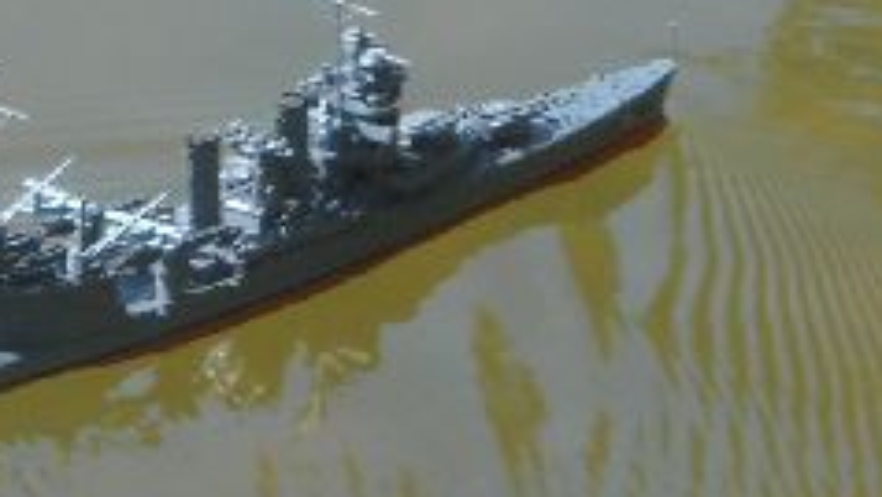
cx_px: 219
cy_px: 367
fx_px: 12445
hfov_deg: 4.1
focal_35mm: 532
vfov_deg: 2.3
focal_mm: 24.03
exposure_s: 1/125
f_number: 6.7
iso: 95
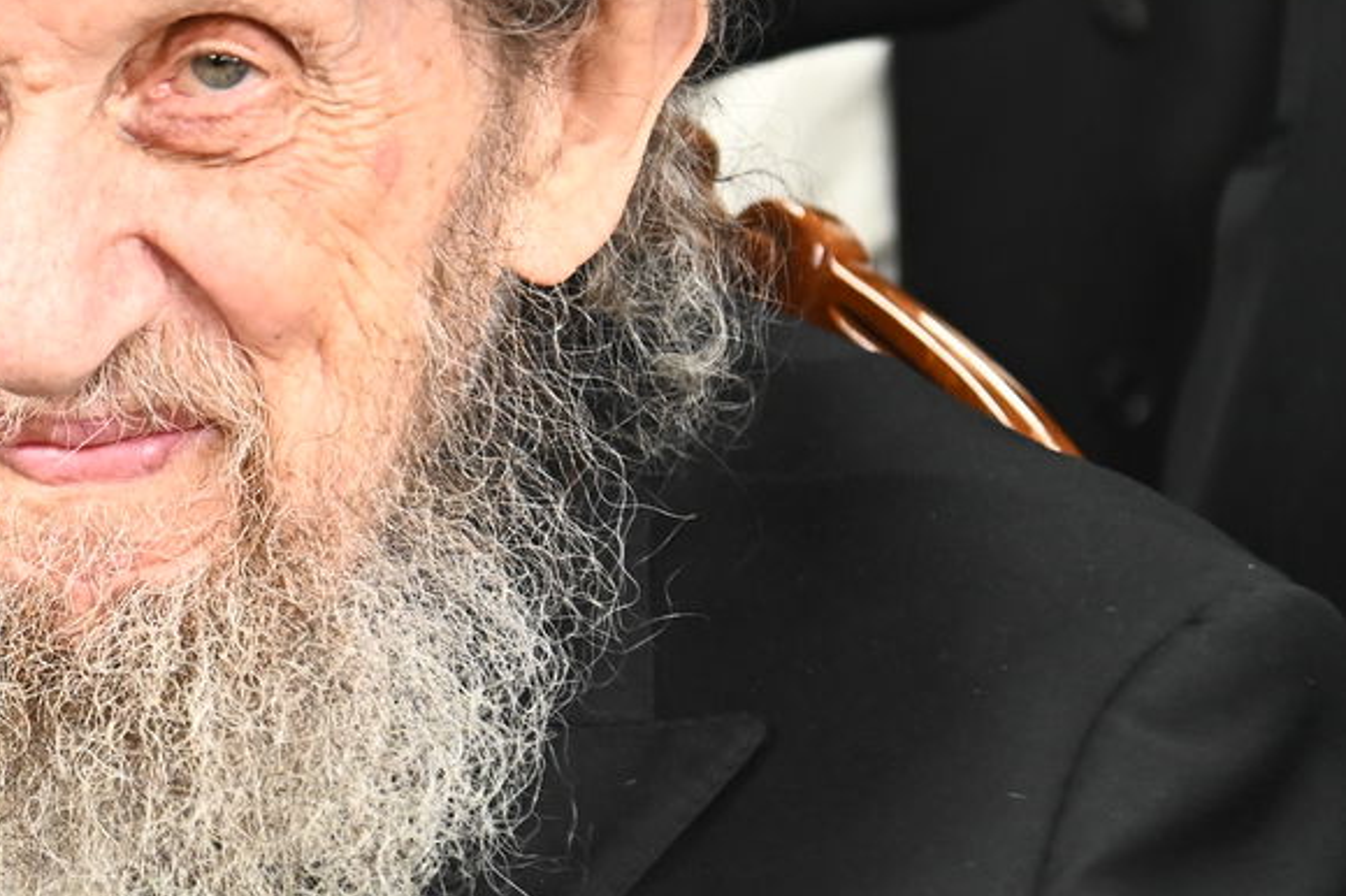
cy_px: 214
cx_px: -5
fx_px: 6315
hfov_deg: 12.0
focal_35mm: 169
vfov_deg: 8.1
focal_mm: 70
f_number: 4.5
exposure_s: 1/200
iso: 3200
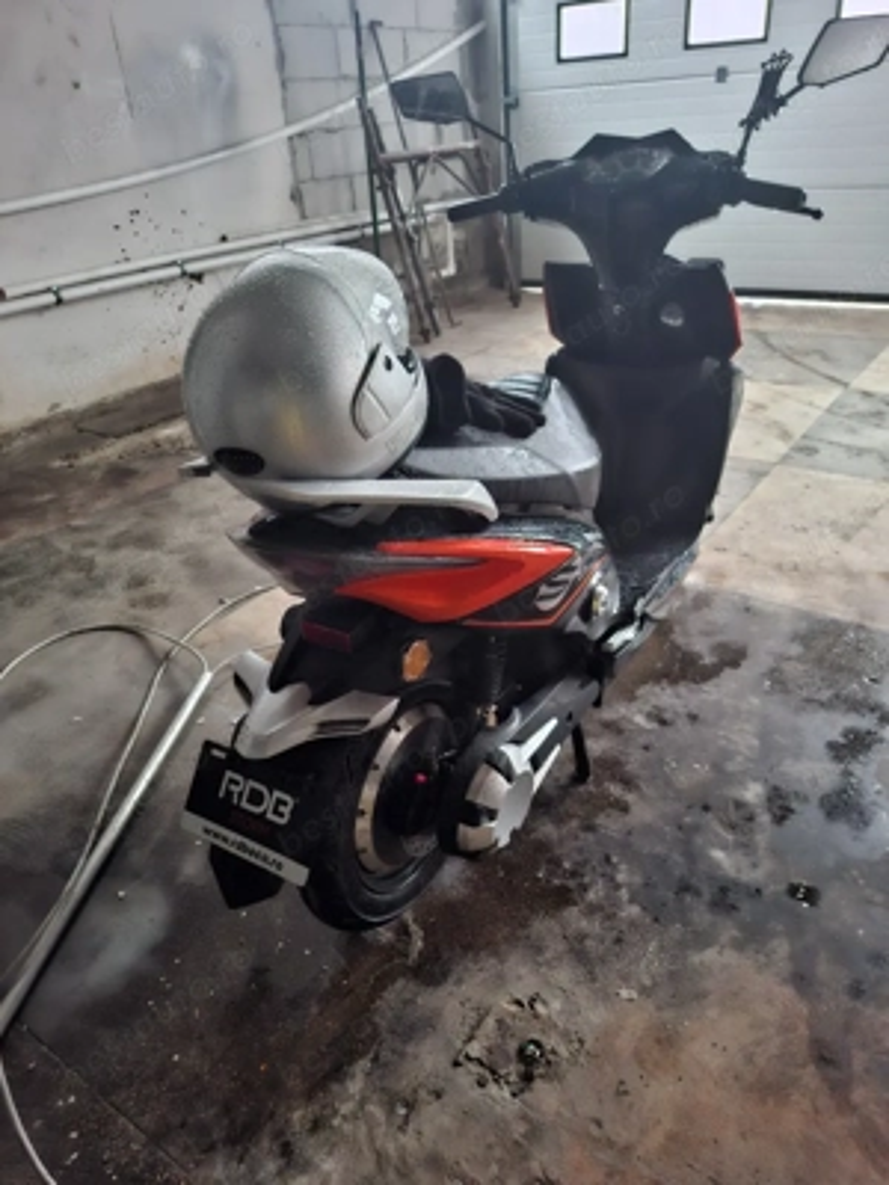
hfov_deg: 58.9
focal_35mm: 23
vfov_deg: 73.9
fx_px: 788
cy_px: 592
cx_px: 444
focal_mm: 5.54
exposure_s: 1/20
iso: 1250
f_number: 1.8
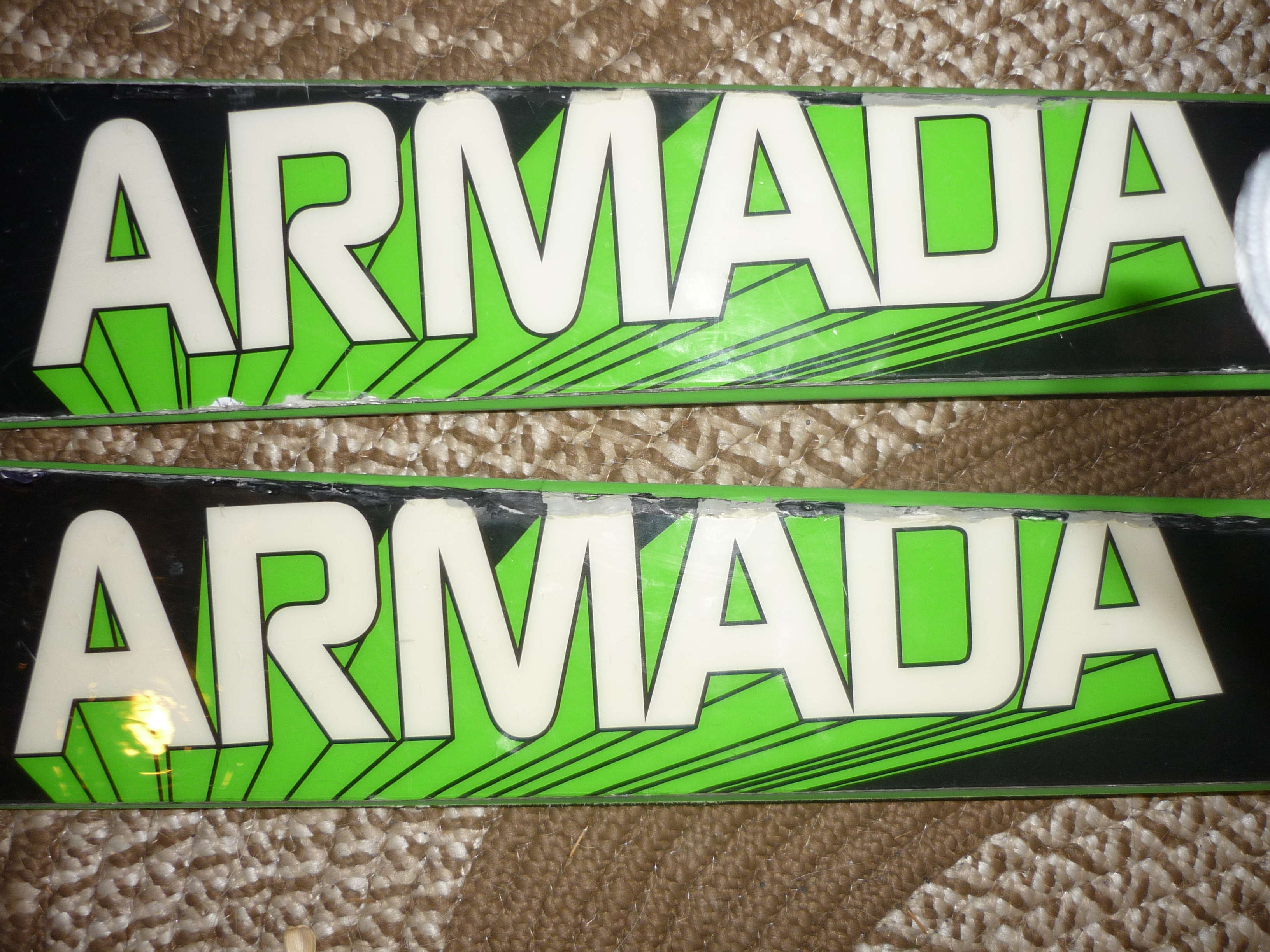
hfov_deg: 55.4
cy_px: 476
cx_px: 635
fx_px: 1211
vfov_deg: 42.9
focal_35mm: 33
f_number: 2.8
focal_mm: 5.5
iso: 100
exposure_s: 1/30
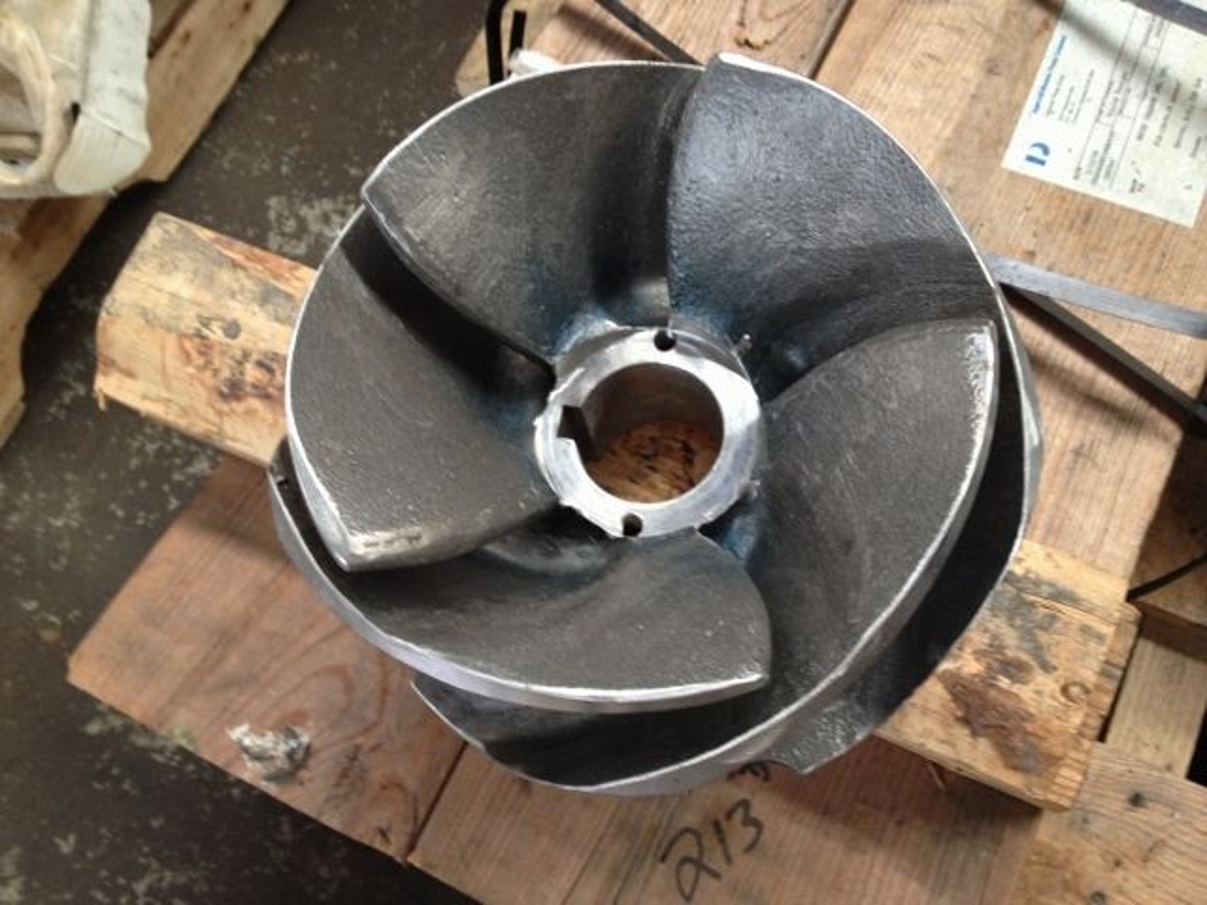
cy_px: 452
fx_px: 1220
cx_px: 604
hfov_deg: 52.6
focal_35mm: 35
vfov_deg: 40.7
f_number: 2.4
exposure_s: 1/20
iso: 100
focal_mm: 4.28
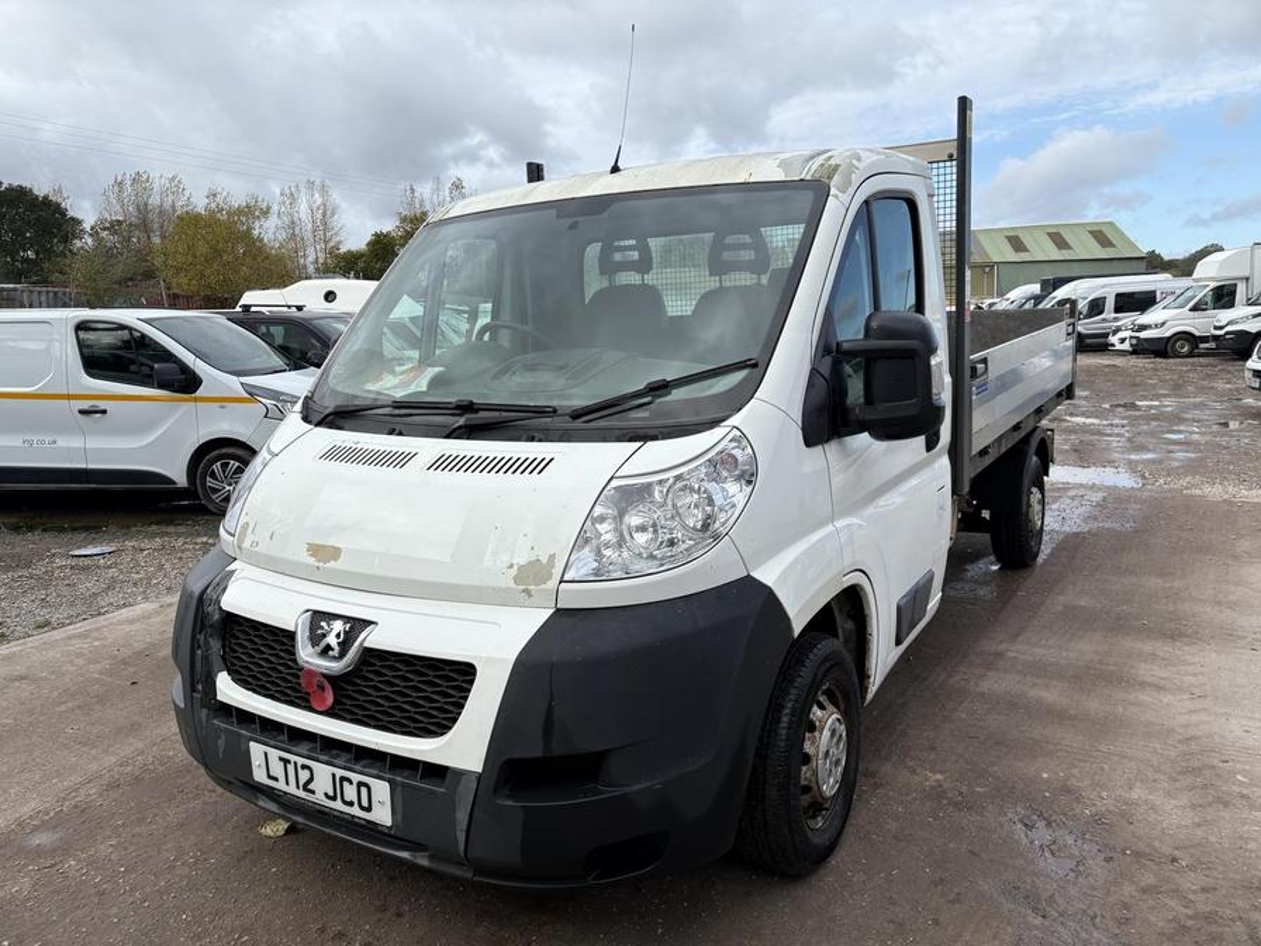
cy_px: 473
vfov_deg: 53.1
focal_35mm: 26
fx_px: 947
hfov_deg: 67.3
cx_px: 630
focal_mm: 5.96
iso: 50
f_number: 1.6
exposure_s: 1/1751
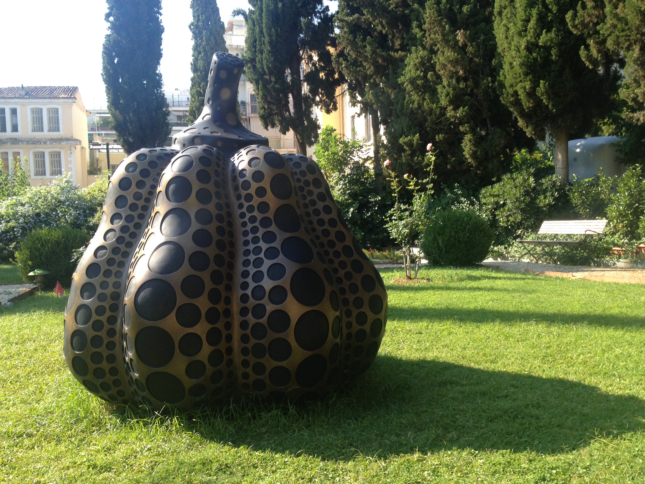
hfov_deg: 52.6
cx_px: 322
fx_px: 652
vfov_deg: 40.7
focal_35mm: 35
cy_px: 242
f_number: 2.4
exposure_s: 1/418
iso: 50
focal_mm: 4.28
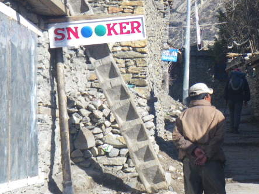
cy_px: 123
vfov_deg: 12.4
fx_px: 890
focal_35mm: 119
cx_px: 207
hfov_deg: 16.4
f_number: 5.5
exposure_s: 1/100
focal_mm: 11.1
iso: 50
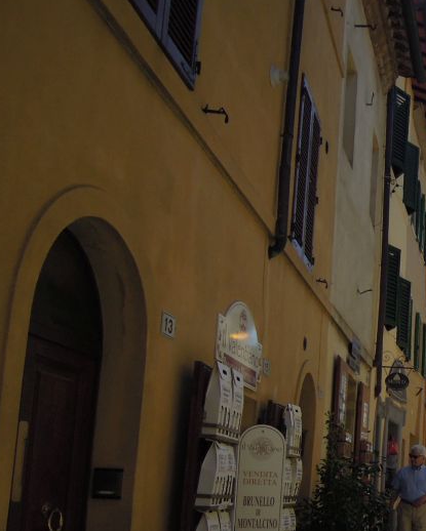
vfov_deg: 34.2
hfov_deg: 25.5
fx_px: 850
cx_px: 501
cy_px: 381
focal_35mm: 54
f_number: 2.8
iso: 160
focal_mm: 5
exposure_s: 1/1600
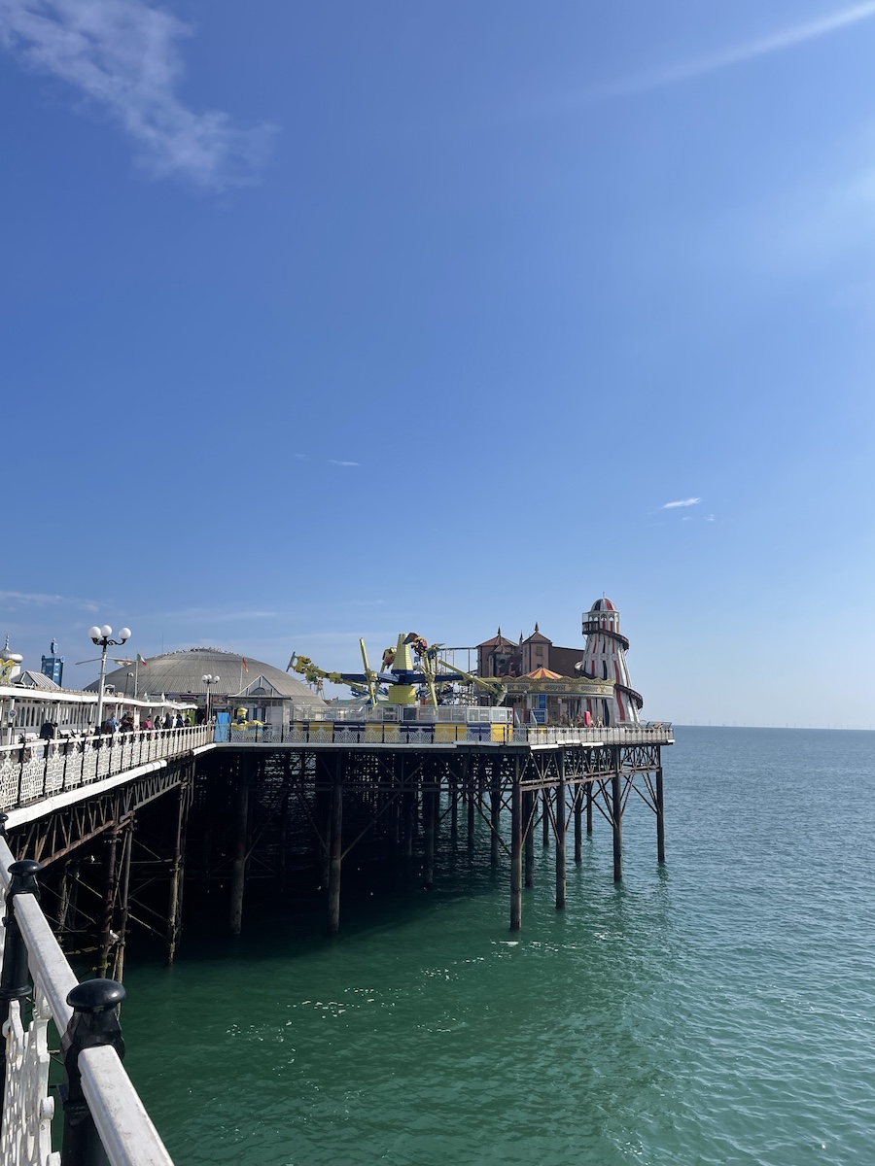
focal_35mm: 26
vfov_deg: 67.3
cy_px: 583
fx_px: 876
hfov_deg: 53.1
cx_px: 438
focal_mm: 4.2
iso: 32
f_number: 1.6
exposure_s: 1/6135
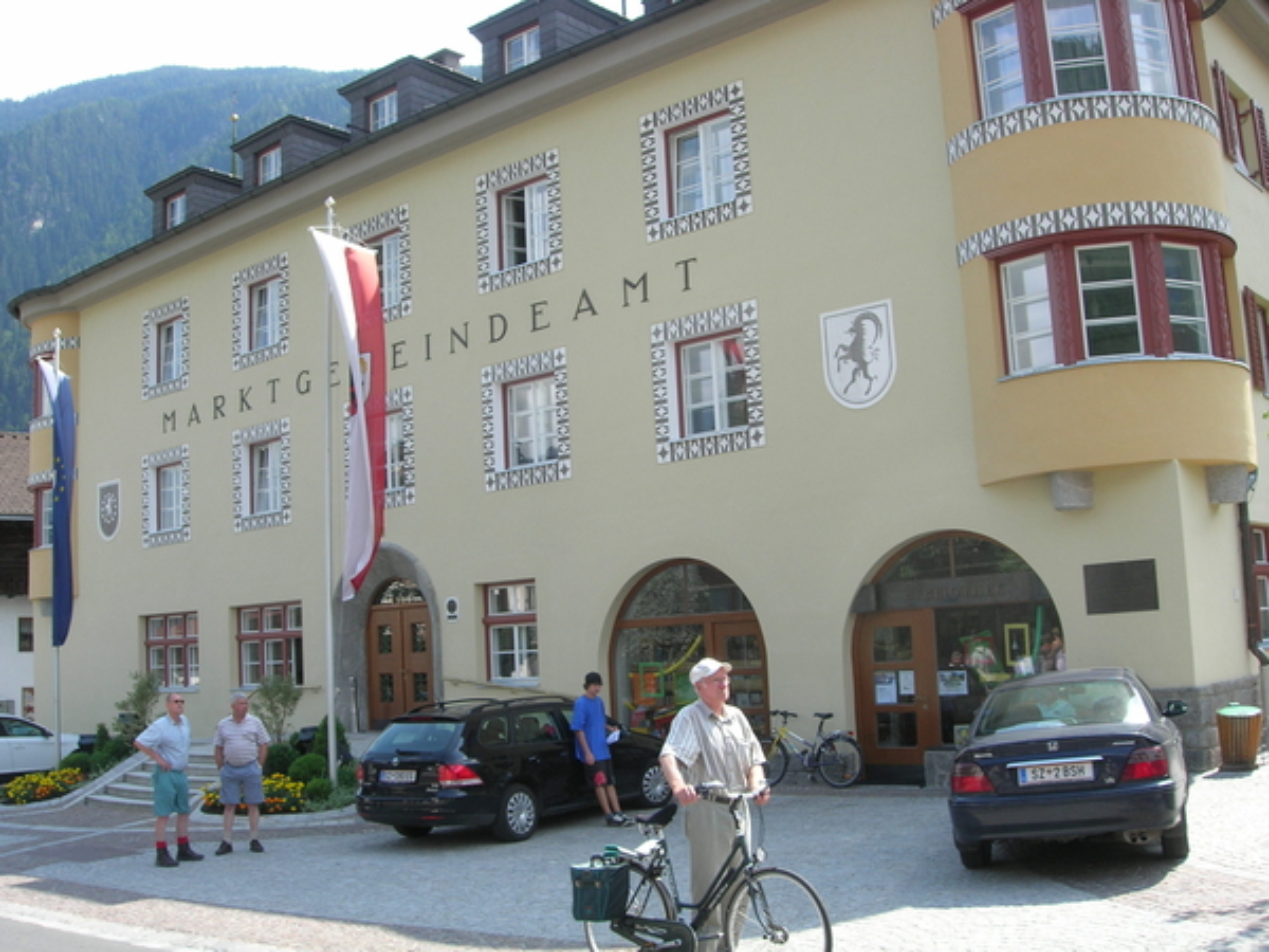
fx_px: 1393
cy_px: 476
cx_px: 634
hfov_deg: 49.0
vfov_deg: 37.7
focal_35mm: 38
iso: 64
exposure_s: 1/210
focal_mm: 7.8
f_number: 4.8
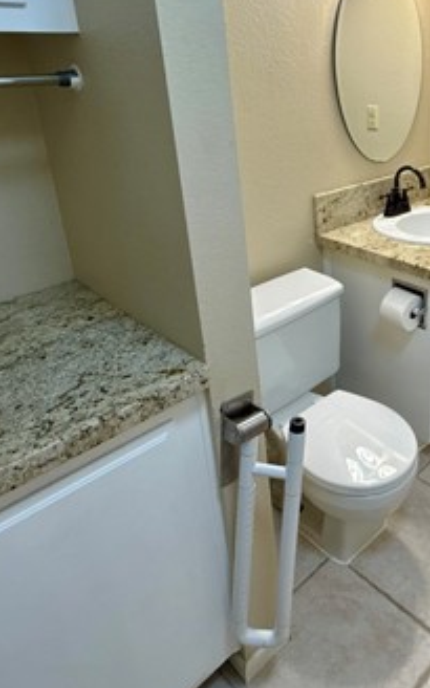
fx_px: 544
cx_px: 380
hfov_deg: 40.2
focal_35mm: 29
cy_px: 241
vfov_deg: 63.3
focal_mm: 2.22
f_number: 2.2
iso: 100
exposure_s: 1/120
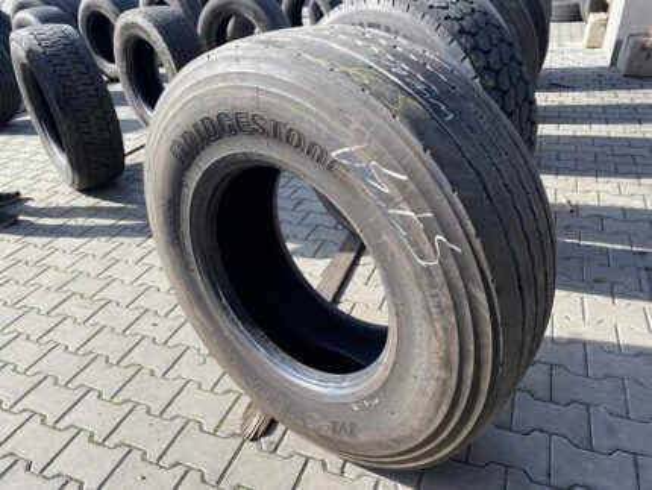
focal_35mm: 26
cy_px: 245
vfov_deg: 53.1
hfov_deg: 67.3
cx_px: 326
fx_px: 490
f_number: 1.8
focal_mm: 4.25
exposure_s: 1/693
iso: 32
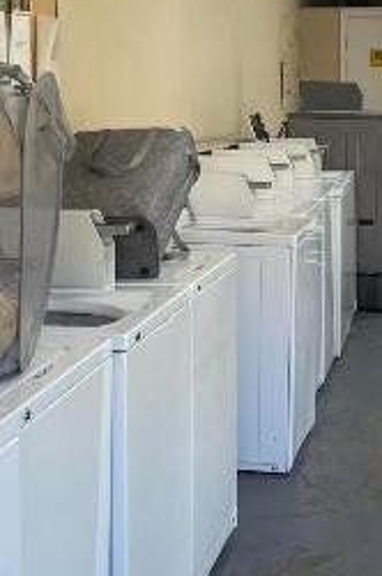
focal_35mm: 80
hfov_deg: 16.9
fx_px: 1277
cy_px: 152
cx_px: 313
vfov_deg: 25.1
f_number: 1.6
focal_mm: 5.1
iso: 50
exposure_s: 1/129
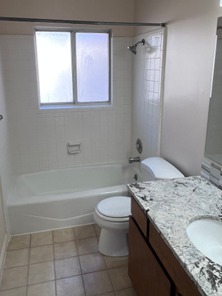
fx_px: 231
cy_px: 129
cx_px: 105
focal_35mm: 27
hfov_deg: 51.3
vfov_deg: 65.1
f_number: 1.8
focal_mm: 1.57
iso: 40
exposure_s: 1/120
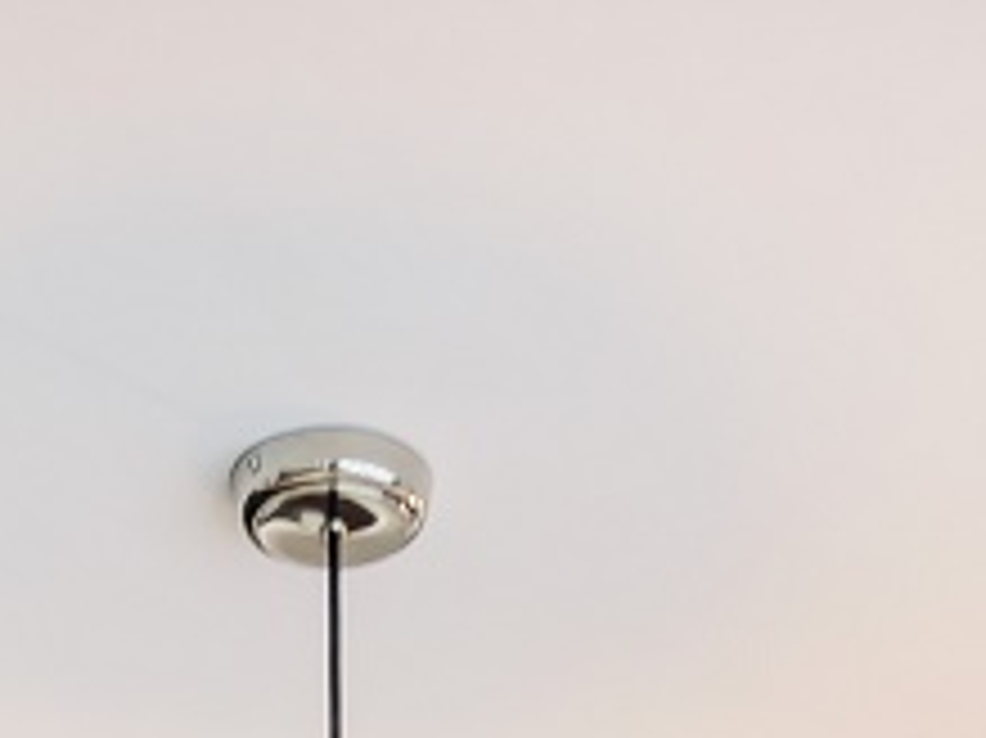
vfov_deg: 7.1
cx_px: 558
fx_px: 4555
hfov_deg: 12.4
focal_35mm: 160
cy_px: 2873
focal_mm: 19
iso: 250
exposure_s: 1/40
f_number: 5.6
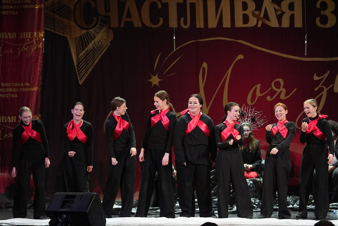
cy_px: 113
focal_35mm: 111
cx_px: 169
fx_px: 1042
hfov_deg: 18.4
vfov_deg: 12.3
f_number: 2.8
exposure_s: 1/400
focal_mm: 74
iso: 2500
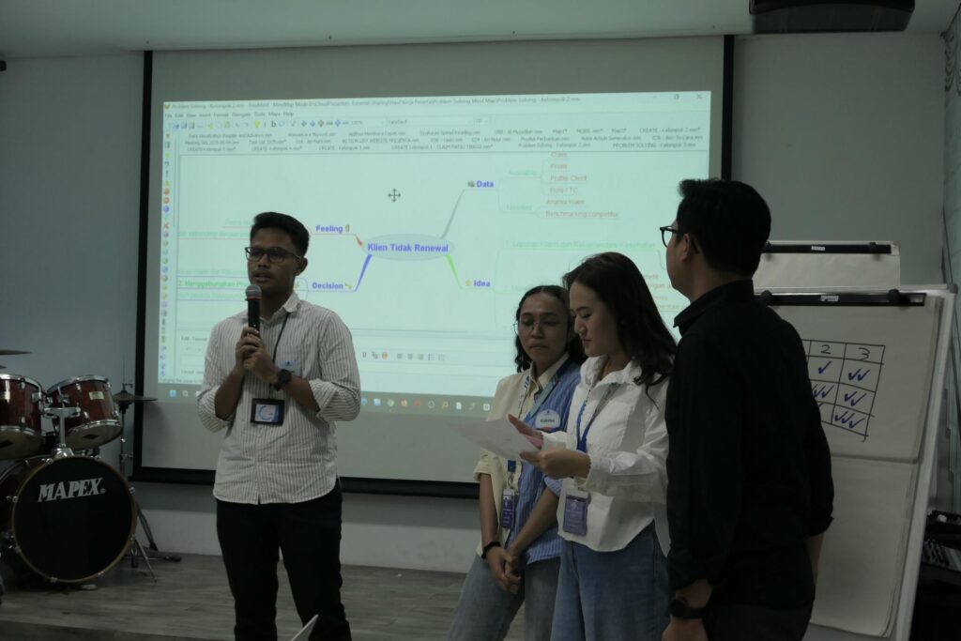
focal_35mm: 50
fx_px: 1335
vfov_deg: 27.0
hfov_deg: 39.6
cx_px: 480
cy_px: 320
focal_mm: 18.3
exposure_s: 1/100
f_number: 2.8
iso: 400
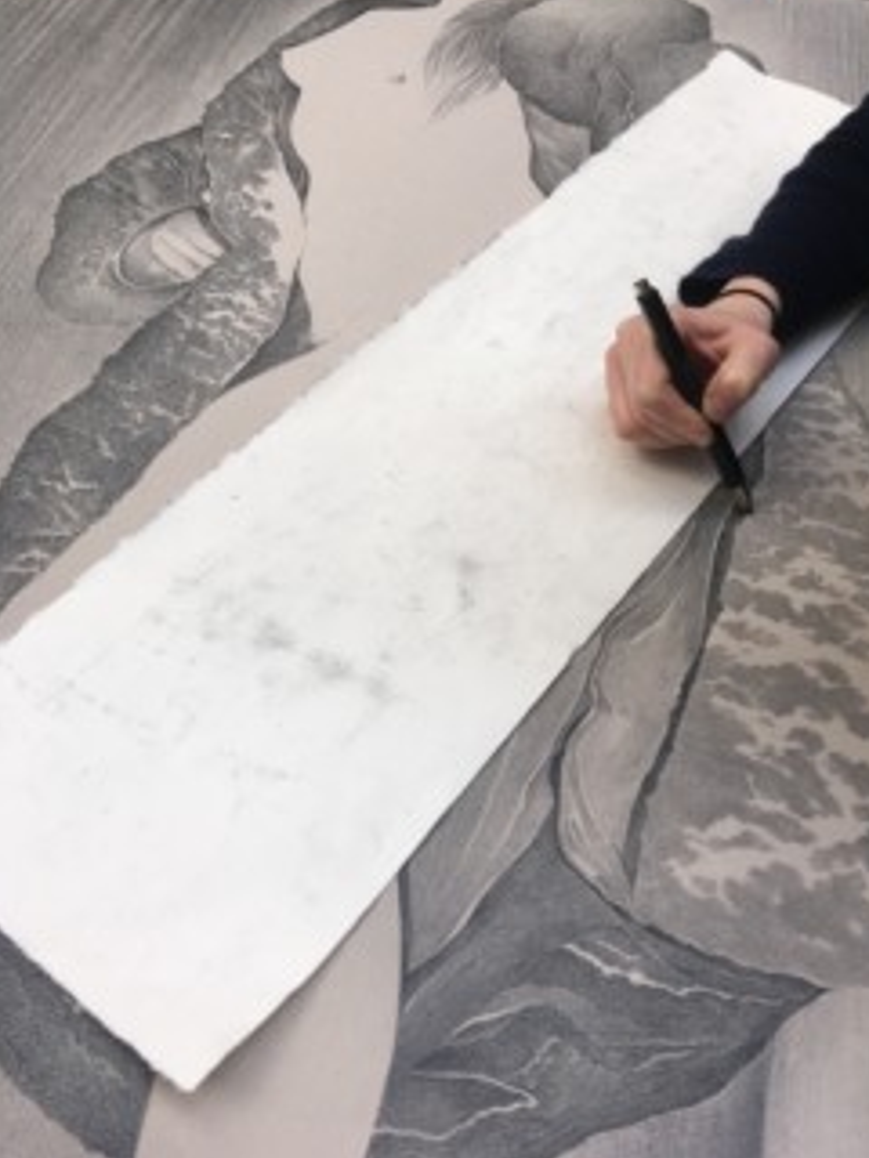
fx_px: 1071
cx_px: 473
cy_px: 527
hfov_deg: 44.1
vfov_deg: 56.7
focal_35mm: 32
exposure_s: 1/100
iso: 25
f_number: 2.2
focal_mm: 4.15
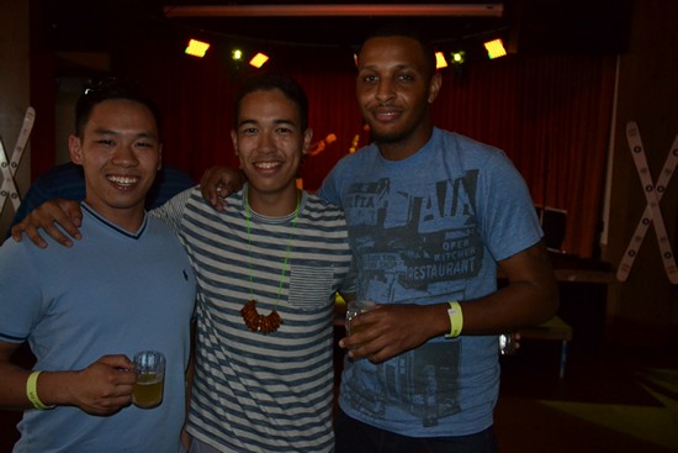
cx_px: 339
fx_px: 565
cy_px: 226
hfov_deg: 61.9
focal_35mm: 30
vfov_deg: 43.6
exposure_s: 1/60
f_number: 3.8
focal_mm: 20
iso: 2000
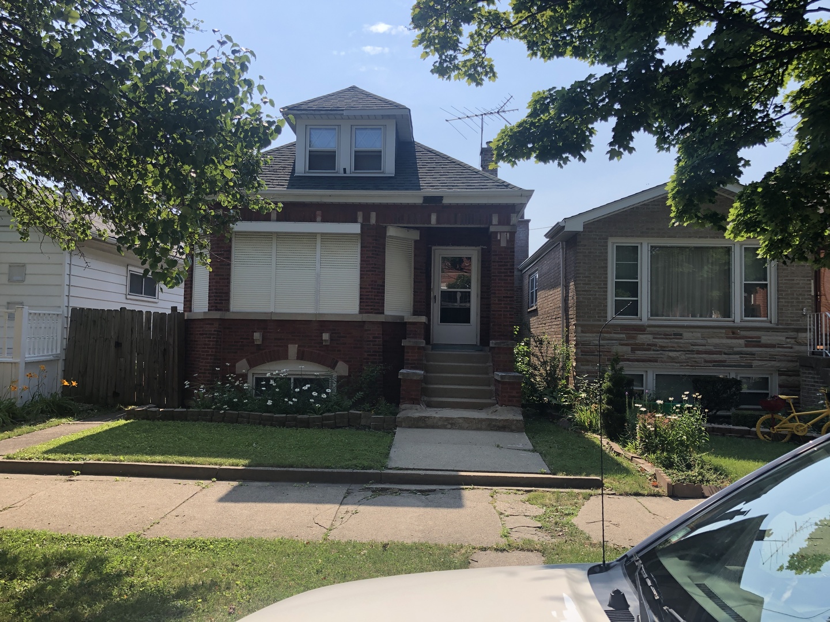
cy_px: 311
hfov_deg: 63.4
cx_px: 415
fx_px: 671
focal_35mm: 28
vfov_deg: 49.7
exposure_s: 1/1056
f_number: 1.8
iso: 20
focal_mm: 3.99
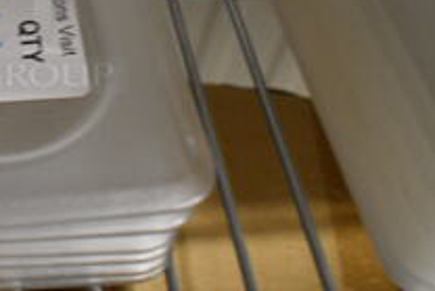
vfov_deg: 21.3
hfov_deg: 29.0
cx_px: -54
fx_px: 750
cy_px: 6
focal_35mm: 62
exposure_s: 1/60
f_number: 4
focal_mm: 18
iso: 1800
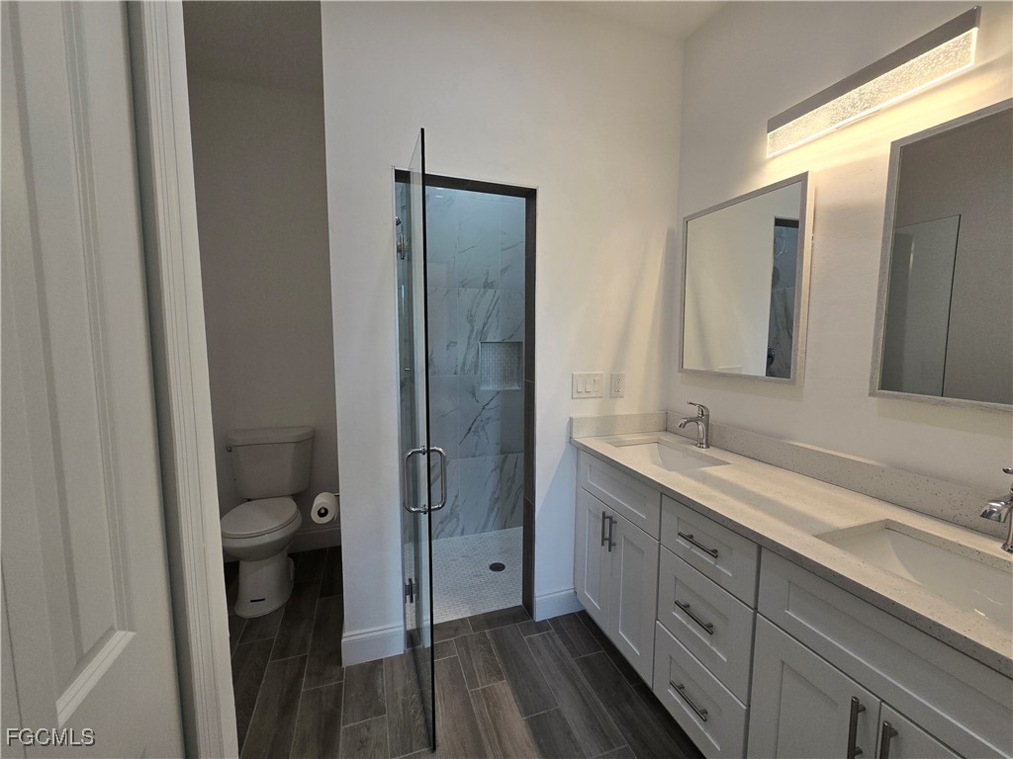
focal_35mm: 13
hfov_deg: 106.2
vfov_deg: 89.9
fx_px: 380
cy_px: 380
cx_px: 506
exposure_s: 1/120
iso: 80
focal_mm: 2.2
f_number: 2.2
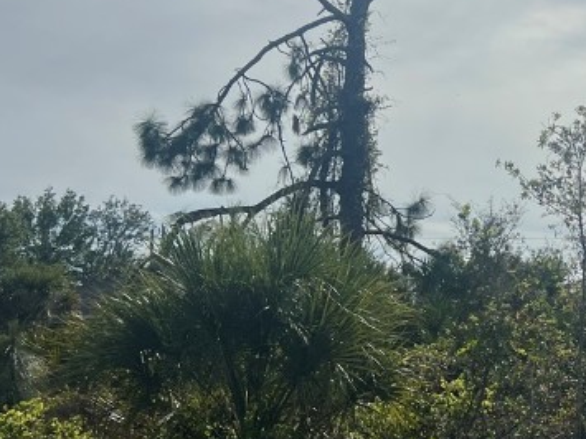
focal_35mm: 75
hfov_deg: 23.7
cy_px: 266
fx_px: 1269
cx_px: 700
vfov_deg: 19.6
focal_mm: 5.7
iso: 50
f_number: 1.5
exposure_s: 1/16393
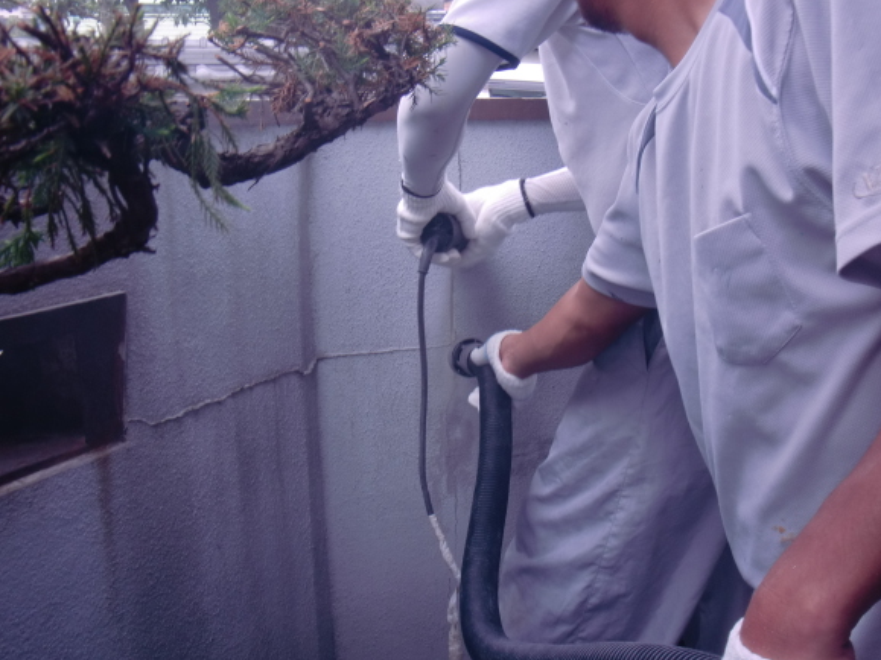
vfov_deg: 34.3
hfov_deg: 44.8
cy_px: 335
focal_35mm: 42
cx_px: 475
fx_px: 1069
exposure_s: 1/60
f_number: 3.9
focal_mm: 6.66
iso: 64
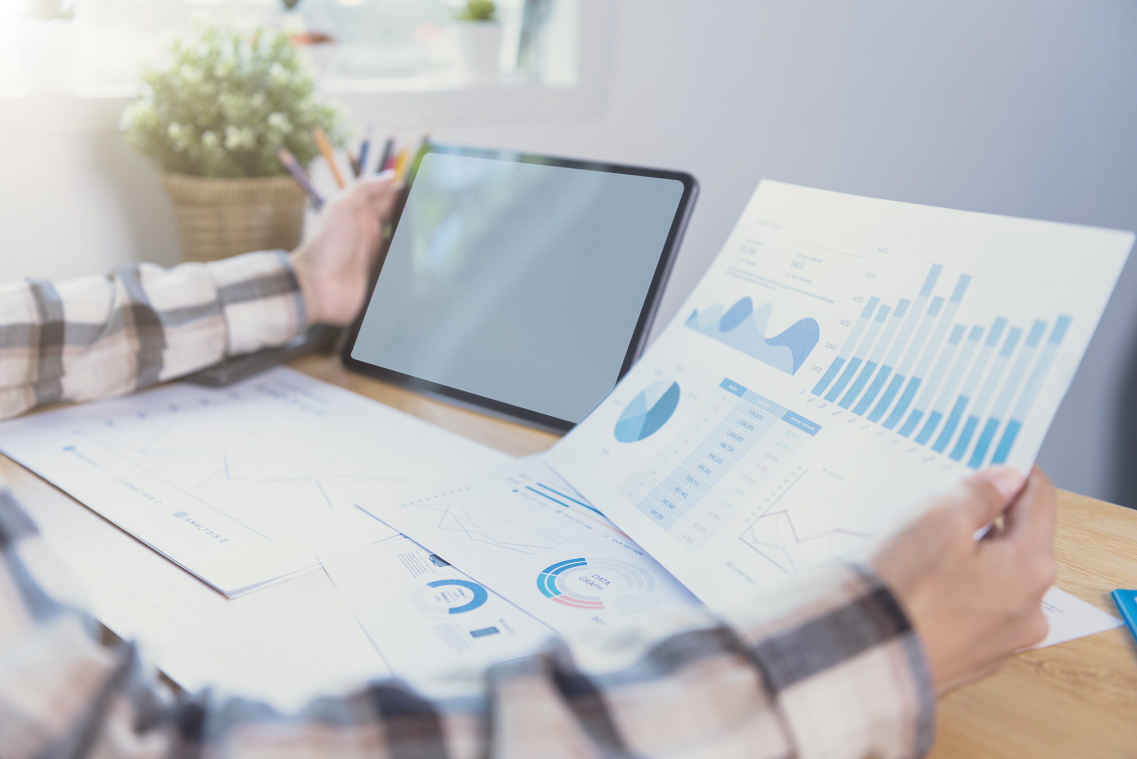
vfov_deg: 33.4
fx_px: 1264
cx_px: 568
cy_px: 380
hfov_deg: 48.4
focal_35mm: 40
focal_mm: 40
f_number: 2.8
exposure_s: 1/125
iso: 160
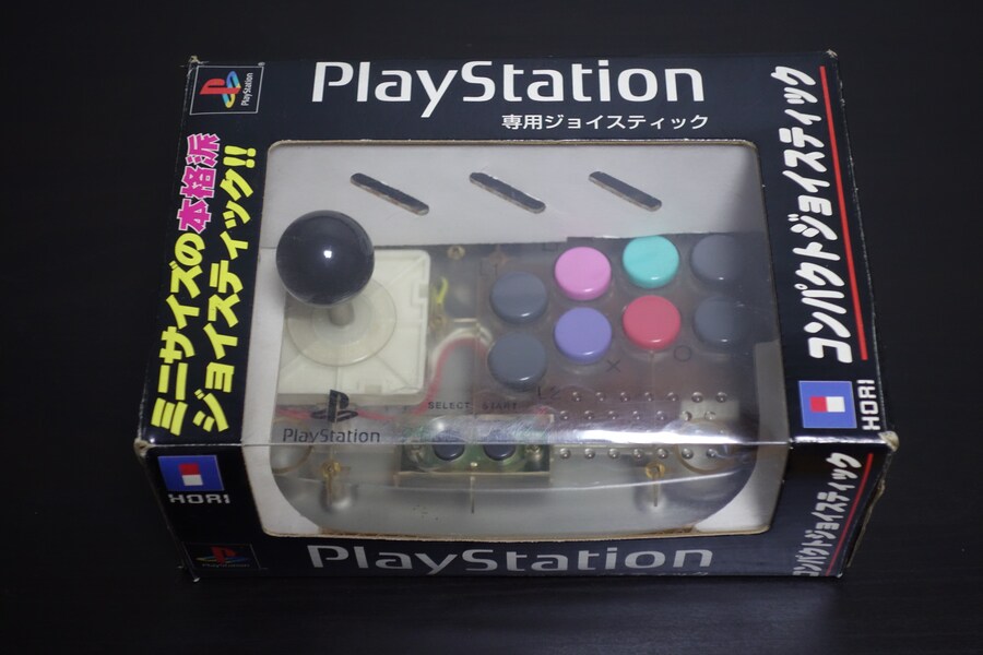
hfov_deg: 31.9
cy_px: 328
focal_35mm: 63
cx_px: 492
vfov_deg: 21.6
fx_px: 1720
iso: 800
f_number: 3.5
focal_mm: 23.27
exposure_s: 1/40
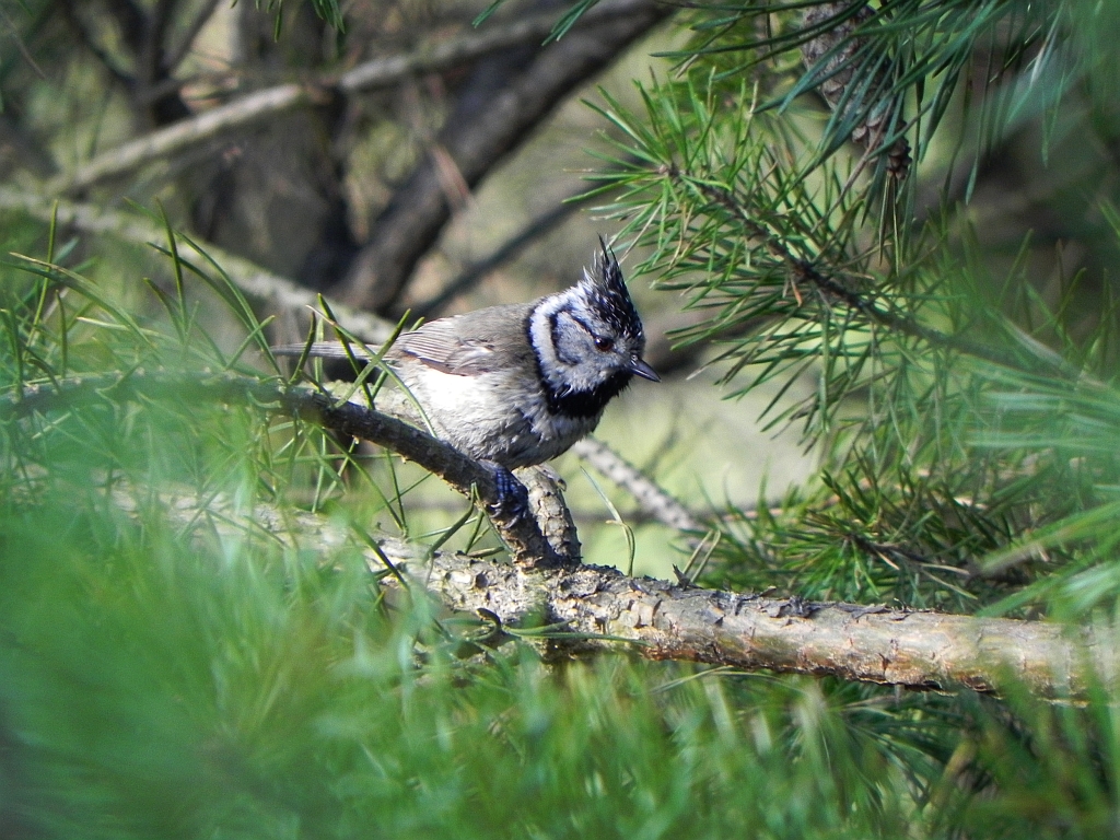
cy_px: 420
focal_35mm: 678
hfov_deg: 2.9
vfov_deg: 2.2
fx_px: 21937
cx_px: 560
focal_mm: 120
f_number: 5
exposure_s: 1/60
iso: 271
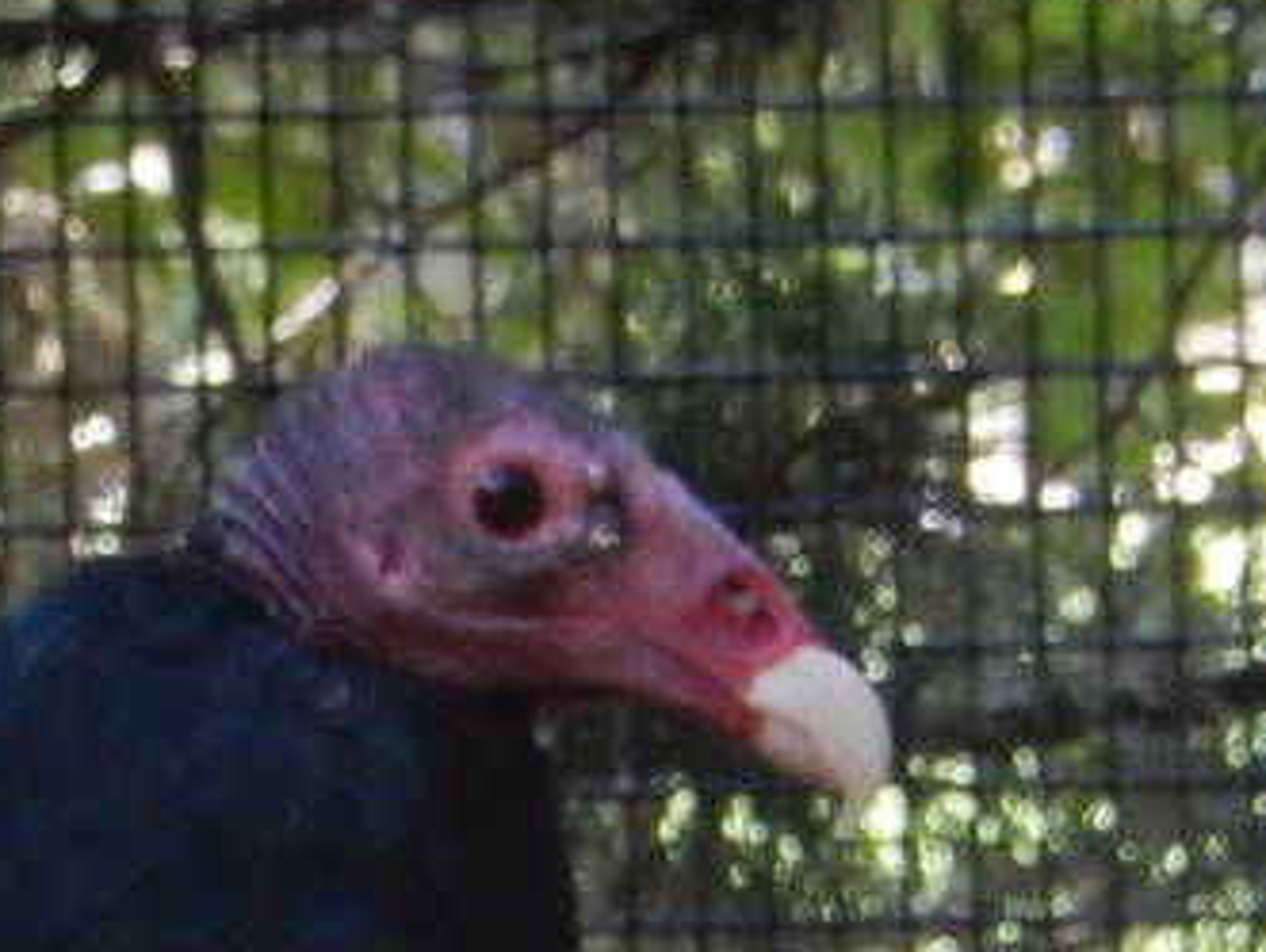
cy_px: 1411
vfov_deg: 1.8
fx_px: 29876
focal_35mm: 816
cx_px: -268
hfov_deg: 2.4
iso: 400
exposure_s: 1/60
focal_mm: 30.3
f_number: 5.7
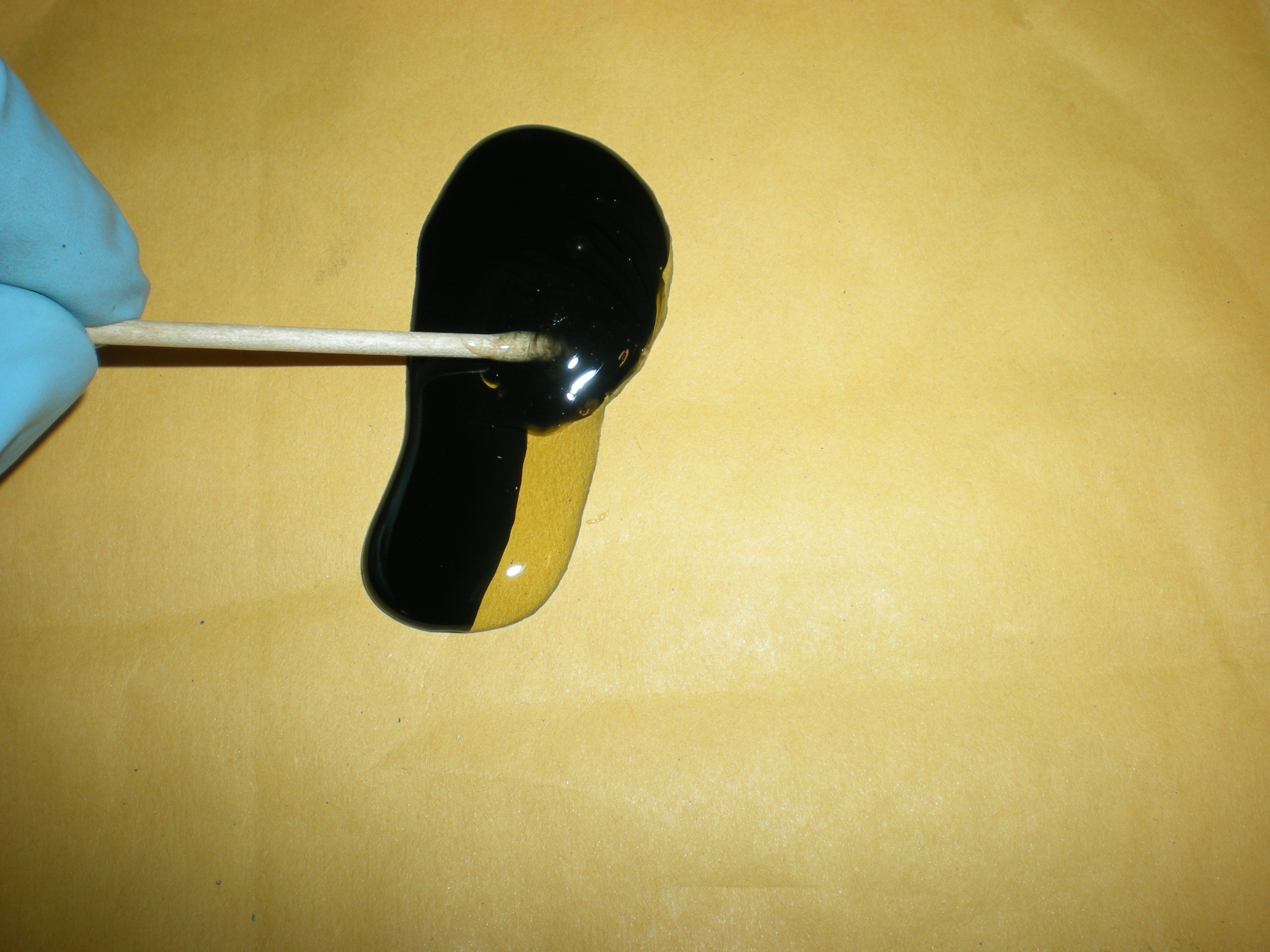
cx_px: 635
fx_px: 1394
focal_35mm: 38
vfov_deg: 37.7
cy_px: 476
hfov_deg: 49.0
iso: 64
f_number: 4.6
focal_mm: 6.3
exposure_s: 1/60
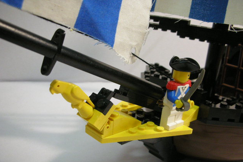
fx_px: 250
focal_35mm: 37
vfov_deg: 35.9
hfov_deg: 51.9
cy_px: 91
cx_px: 122
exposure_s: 1/10.1
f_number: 2.8
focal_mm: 5.8
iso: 200
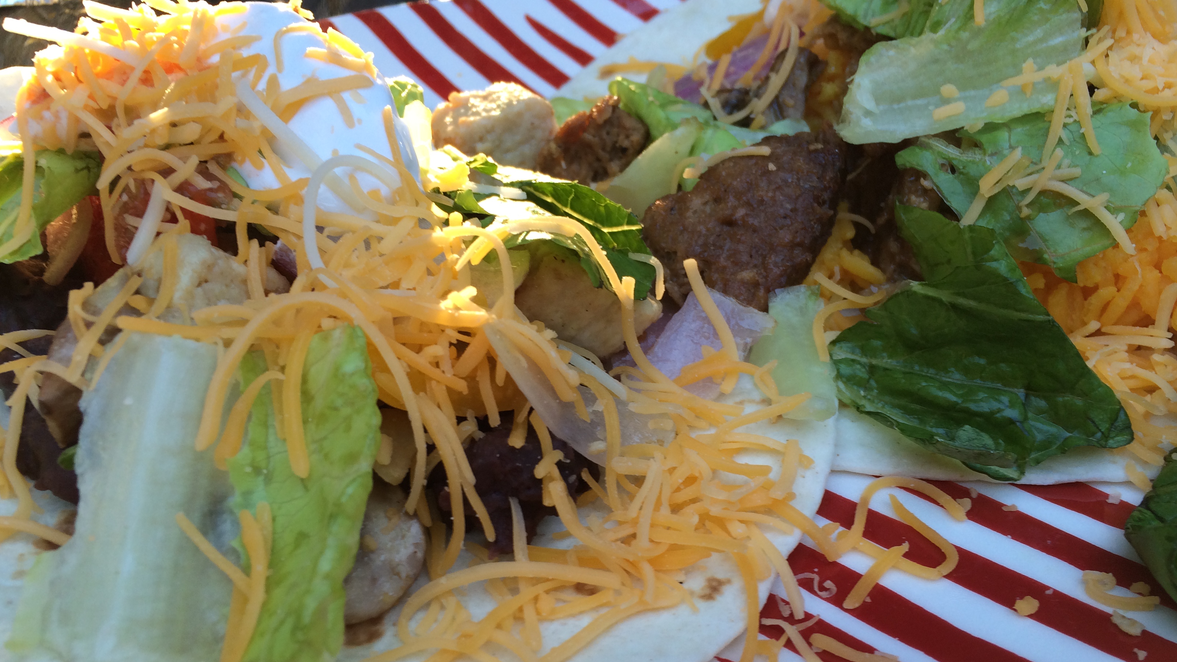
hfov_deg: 59.5
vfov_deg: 35.4
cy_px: 414
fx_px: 1030
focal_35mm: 33
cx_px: 593
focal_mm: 4.12
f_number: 2.2
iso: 40
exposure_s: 1/60
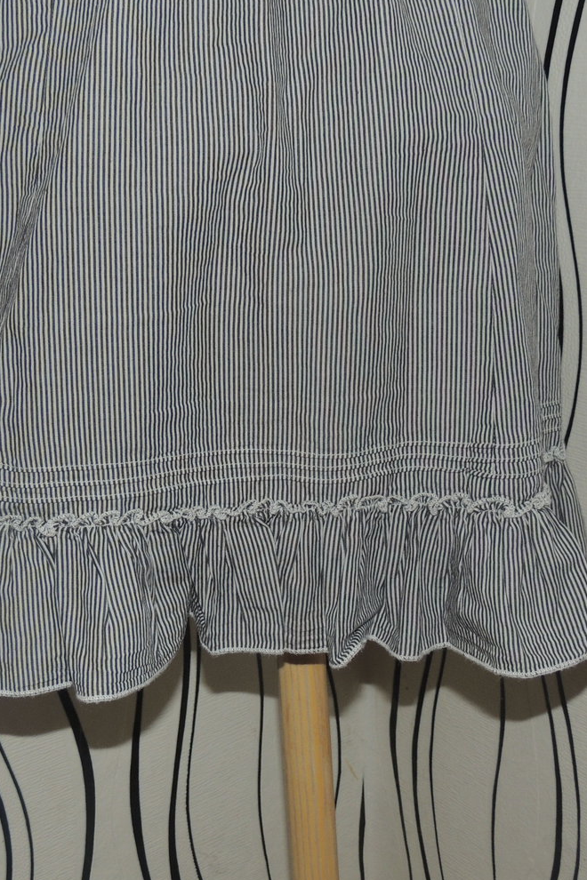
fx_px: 1198
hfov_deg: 27.5
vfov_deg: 40.3
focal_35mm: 49
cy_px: 440
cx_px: 246
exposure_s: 1/30
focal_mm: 6.2
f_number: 3.3
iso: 200
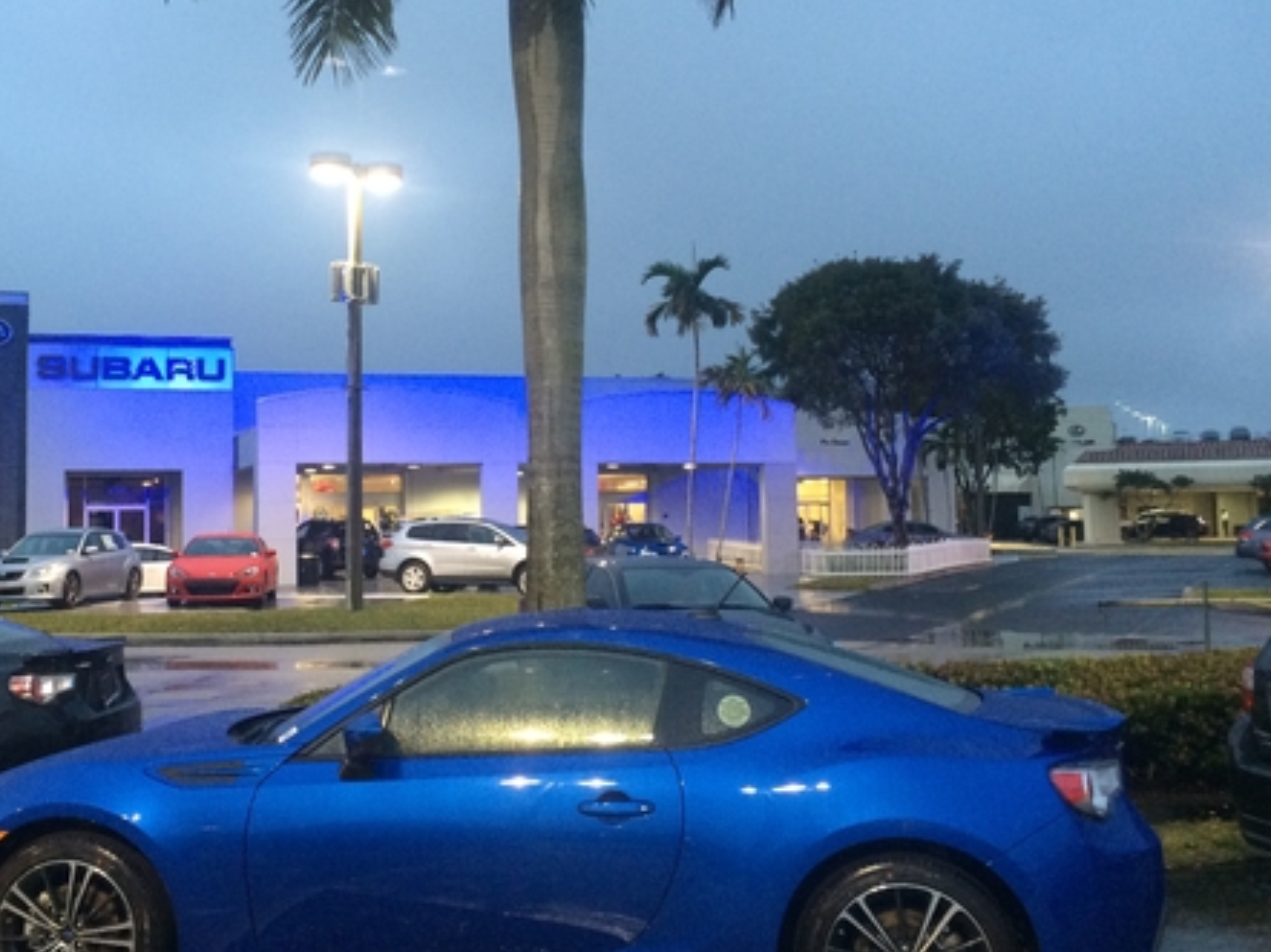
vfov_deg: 34.3
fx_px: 1541
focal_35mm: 42
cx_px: 470
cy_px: 417
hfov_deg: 44.4
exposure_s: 1/30
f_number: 2.2
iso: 160
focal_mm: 4.12
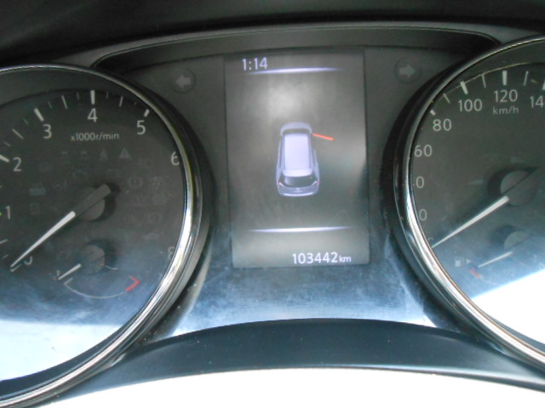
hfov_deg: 67.3
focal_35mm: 26
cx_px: 272
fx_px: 409
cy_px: 204
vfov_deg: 53.1
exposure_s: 1/80
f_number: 3.5
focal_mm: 4.6
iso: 800
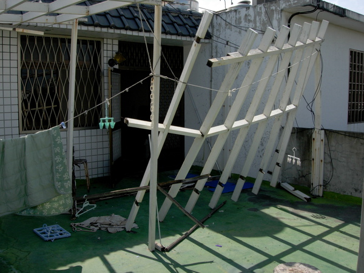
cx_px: 182
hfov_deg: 49.0
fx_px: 400
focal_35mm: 38
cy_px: 136
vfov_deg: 37.7
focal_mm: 7.8
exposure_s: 1/683
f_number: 4.8
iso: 64
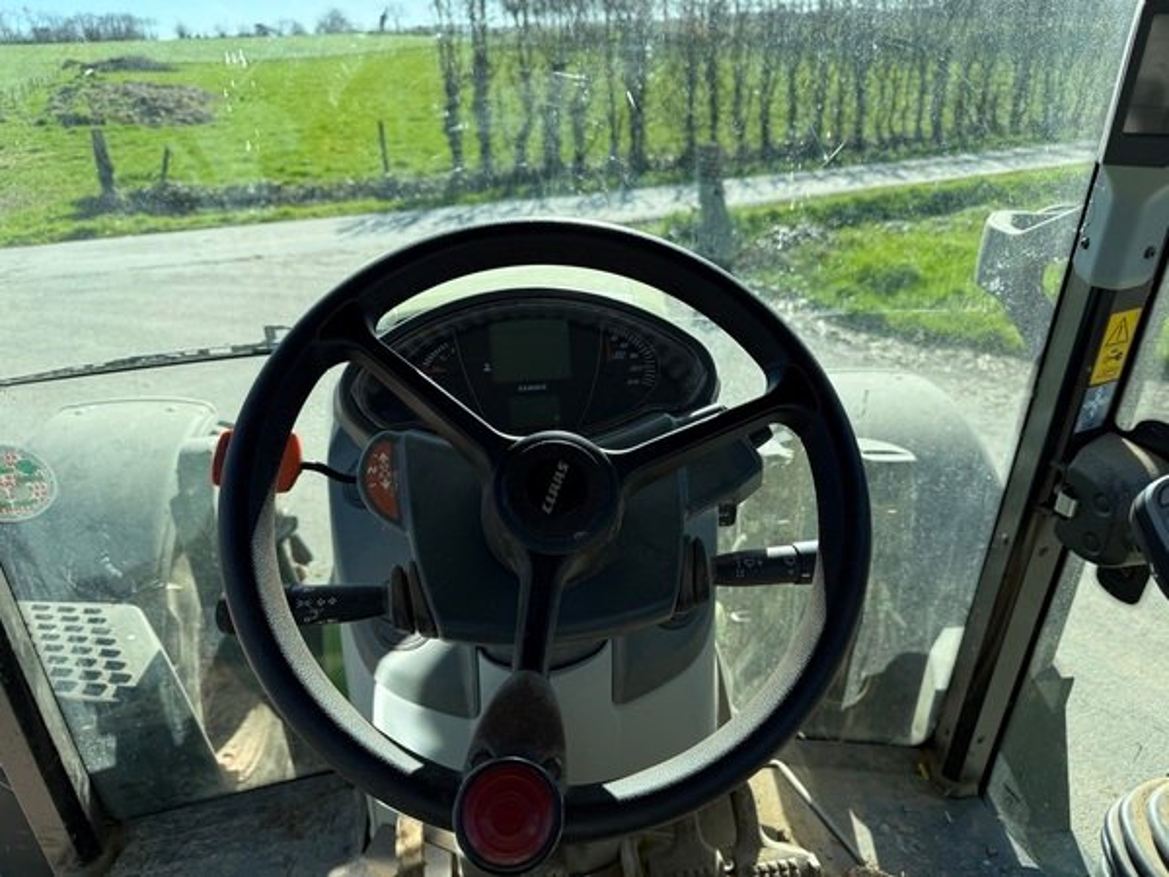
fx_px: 810
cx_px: 584
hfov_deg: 71.6
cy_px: 438
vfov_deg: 56.8
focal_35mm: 24
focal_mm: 6.76
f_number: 1.78
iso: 80
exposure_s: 1/1553
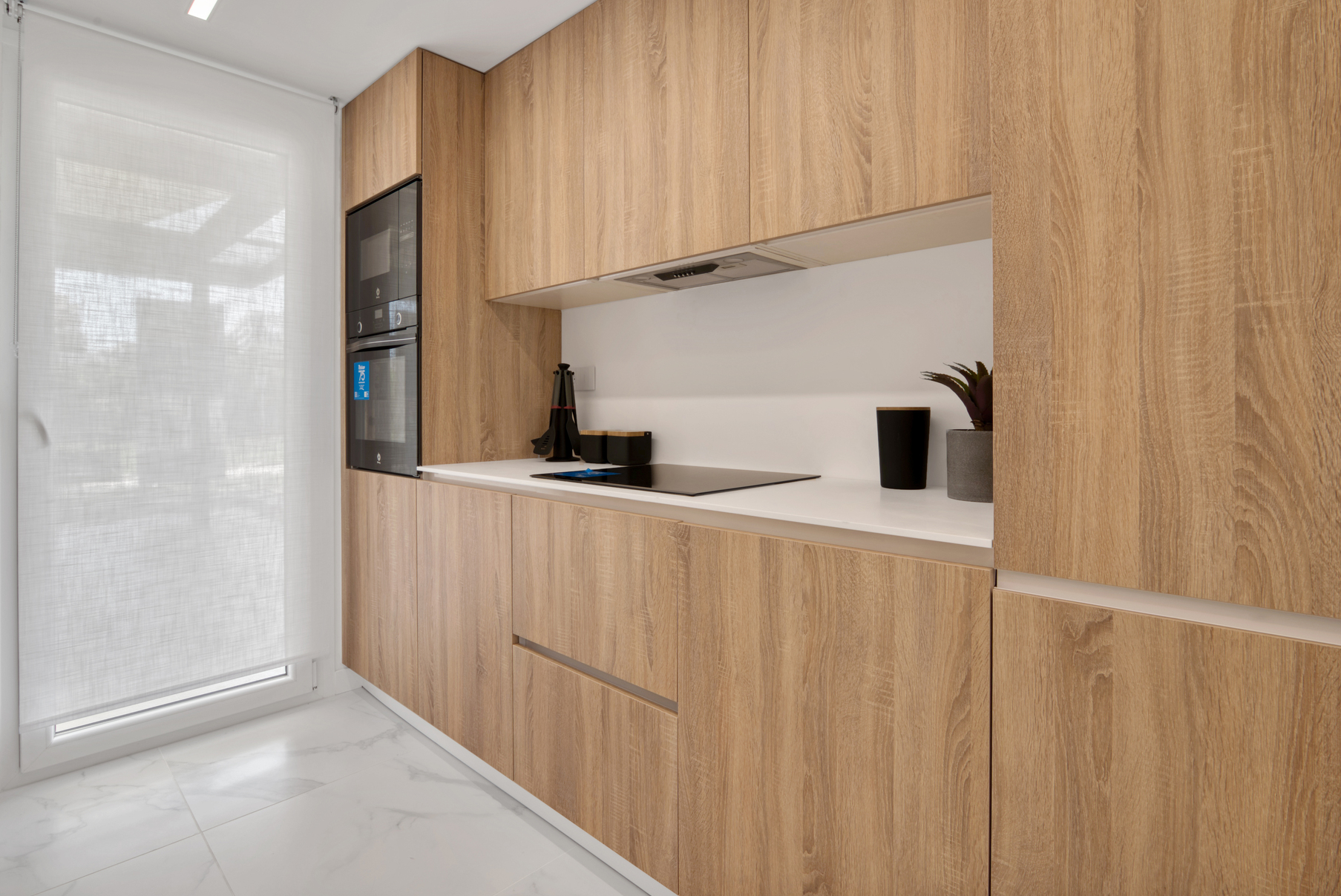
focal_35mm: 17
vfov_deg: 70.5
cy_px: 425
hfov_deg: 93.2
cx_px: 675
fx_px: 634
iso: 100
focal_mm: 16
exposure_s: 1/25
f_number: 10
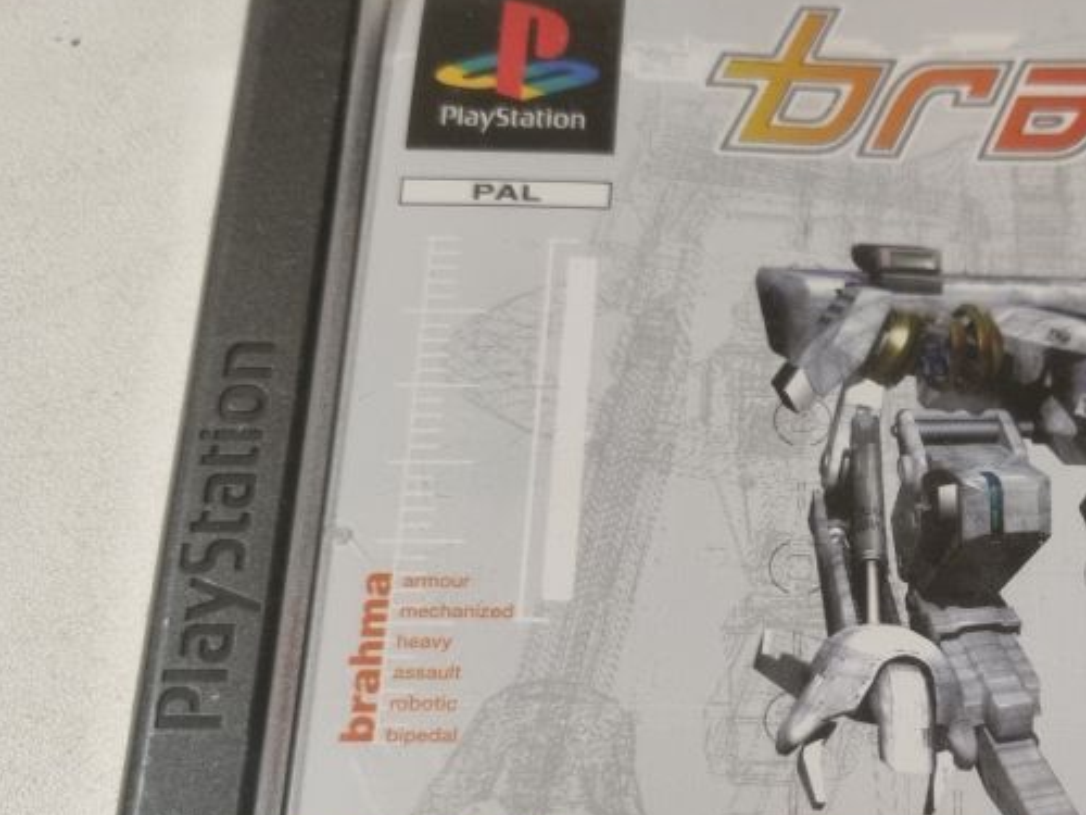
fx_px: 1631
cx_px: 958
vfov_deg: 27.5
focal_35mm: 52
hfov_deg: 34.9
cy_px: 650
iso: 400
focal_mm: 5.4
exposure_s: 1/40
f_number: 1.8
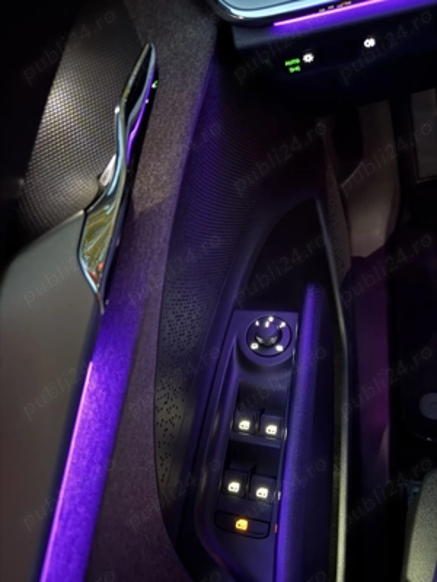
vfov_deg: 71.6
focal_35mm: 24
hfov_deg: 56.8
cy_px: 291
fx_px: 404
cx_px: 218
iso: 3200
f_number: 1.78
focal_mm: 6.76
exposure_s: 1/2
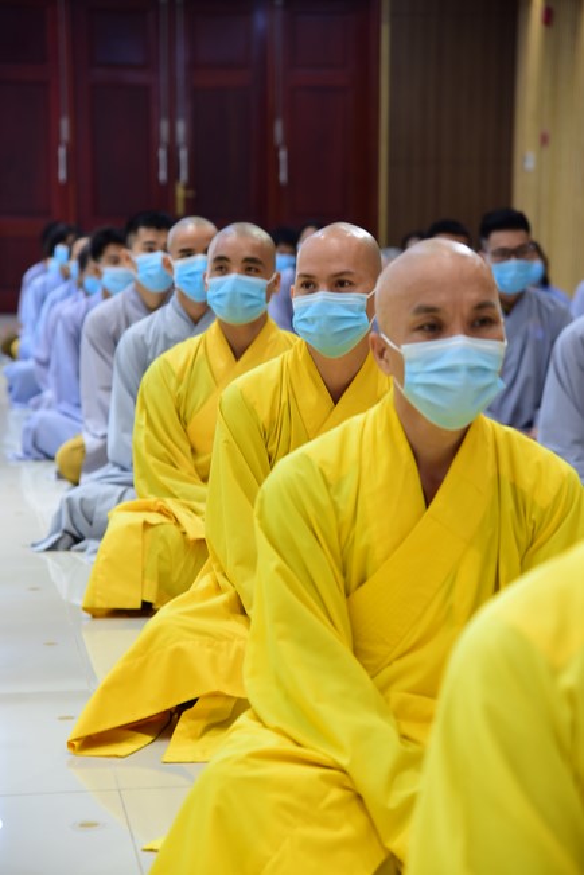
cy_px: 438
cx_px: 292
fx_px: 2552
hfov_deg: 13.1
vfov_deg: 19.4
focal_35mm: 105
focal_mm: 105
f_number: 5
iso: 1000
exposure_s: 1/40
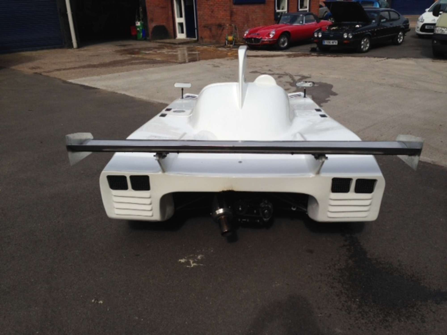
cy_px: 168
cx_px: 224
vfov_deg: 42.9
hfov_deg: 55.4
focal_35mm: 33
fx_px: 426
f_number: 2.4
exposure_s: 1/2358
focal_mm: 4.12
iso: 50
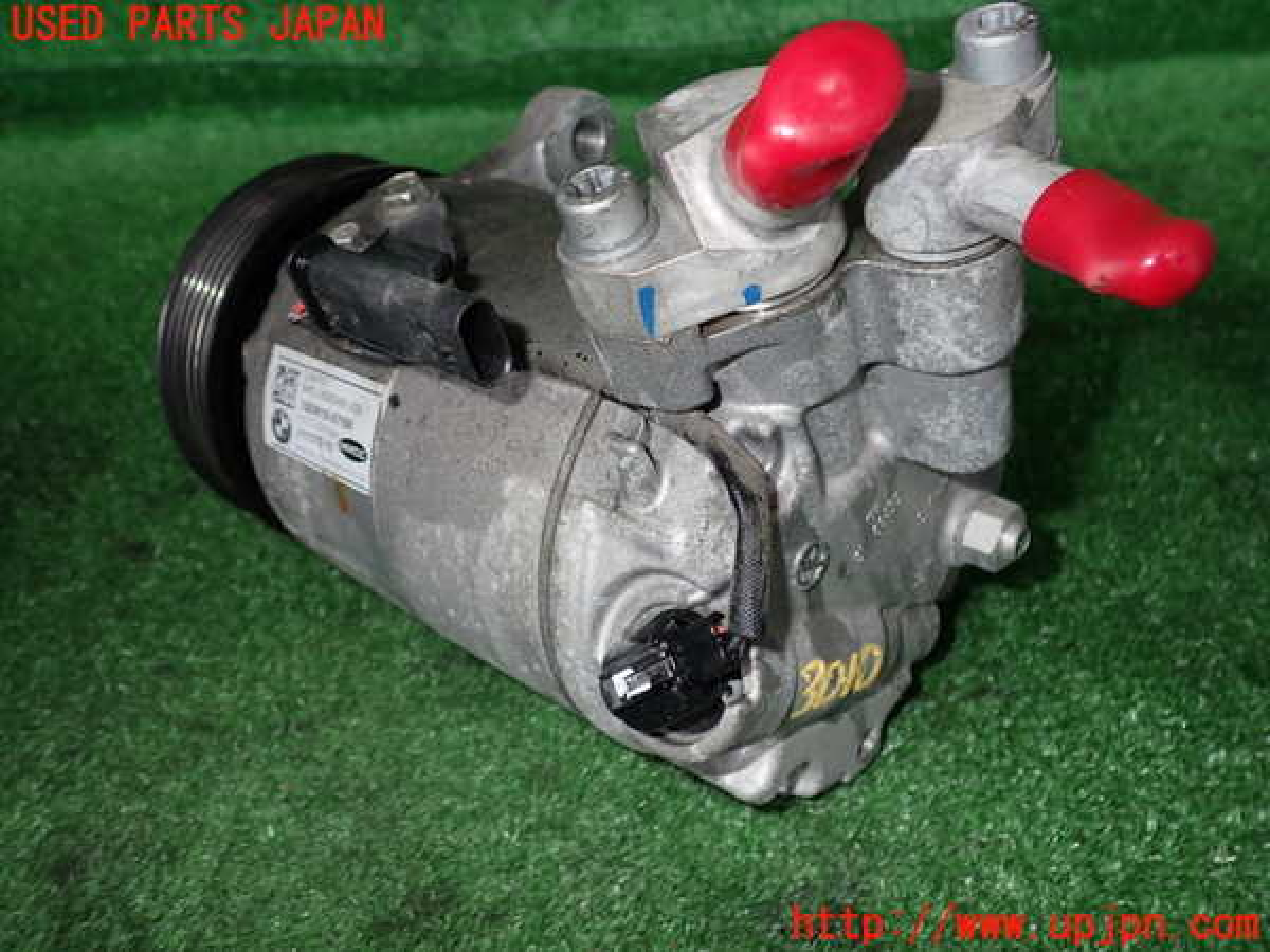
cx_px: 635
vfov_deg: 46.8
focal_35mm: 30
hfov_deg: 60.0
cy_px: 476
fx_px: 1101
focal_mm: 5.4
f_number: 6.3
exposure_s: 1/30
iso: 160
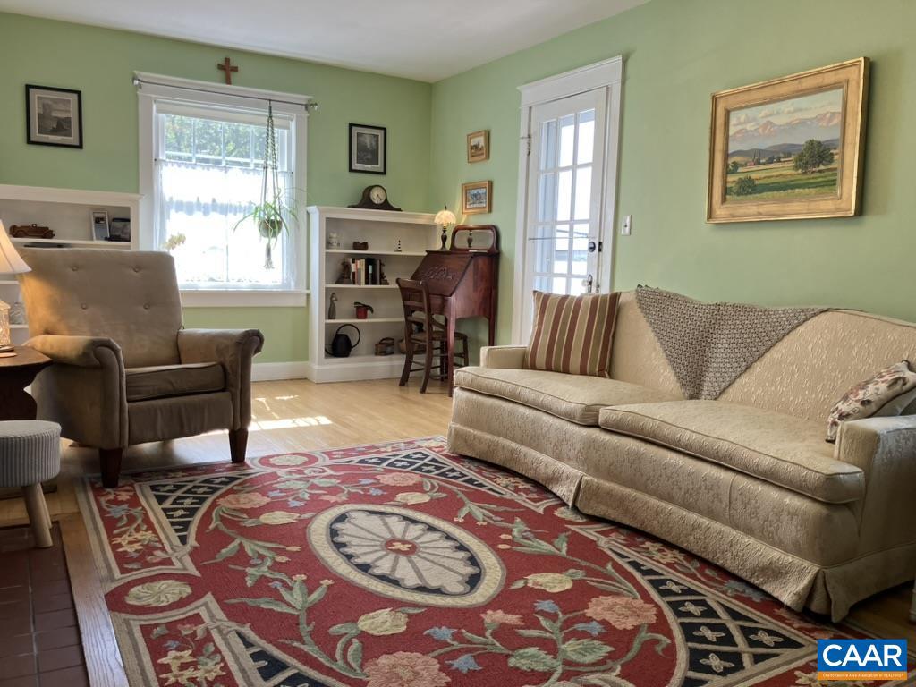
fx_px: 741
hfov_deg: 63.4
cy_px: 344
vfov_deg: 49.7
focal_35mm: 28
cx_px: 458
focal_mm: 3.99
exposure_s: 1/120
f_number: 1.8
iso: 80
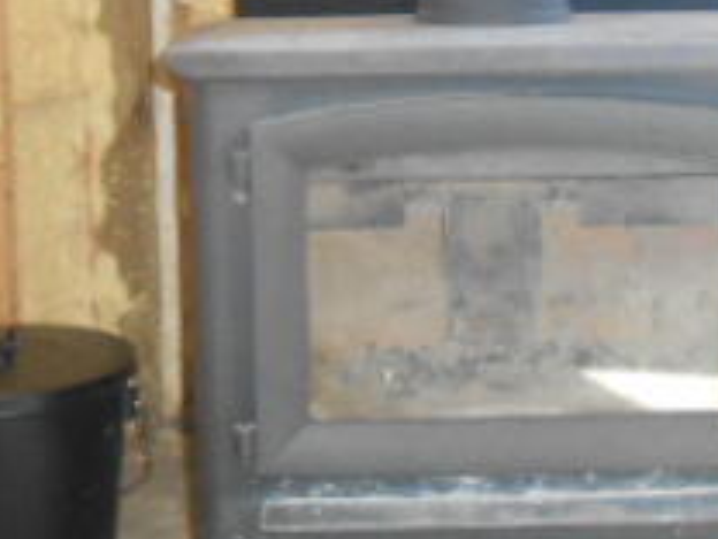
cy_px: 14
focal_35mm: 80
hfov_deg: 24.4
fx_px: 1659
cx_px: 376
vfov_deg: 18.0
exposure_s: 1/15
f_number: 3.5
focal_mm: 4.6
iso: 400
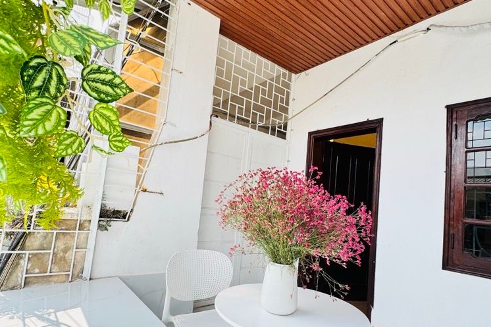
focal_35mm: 20
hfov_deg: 84.0
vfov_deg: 61.7
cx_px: 240
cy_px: 185
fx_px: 273
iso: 40
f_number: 2.2
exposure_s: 1/295
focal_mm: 2.22
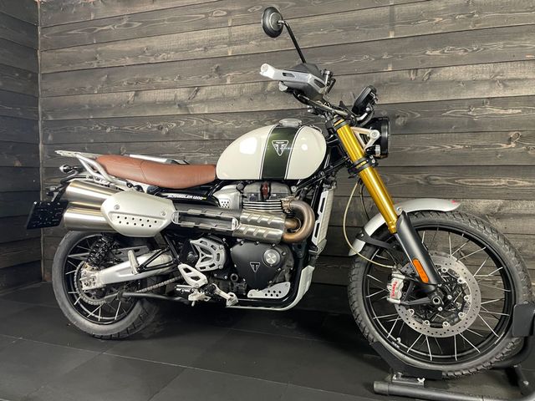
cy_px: 200
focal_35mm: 26
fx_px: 402
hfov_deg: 67.3
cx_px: 268
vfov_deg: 53.1
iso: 320
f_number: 1.6
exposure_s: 1/50
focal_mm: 4.2
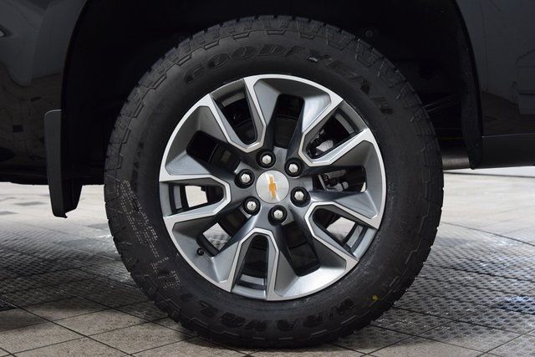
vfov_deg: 29.0
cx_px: 268
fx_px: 691
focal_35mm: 46
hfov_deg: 42.3
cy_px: 178
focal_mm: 31
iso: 1600
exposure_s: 1/60
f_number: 4.5
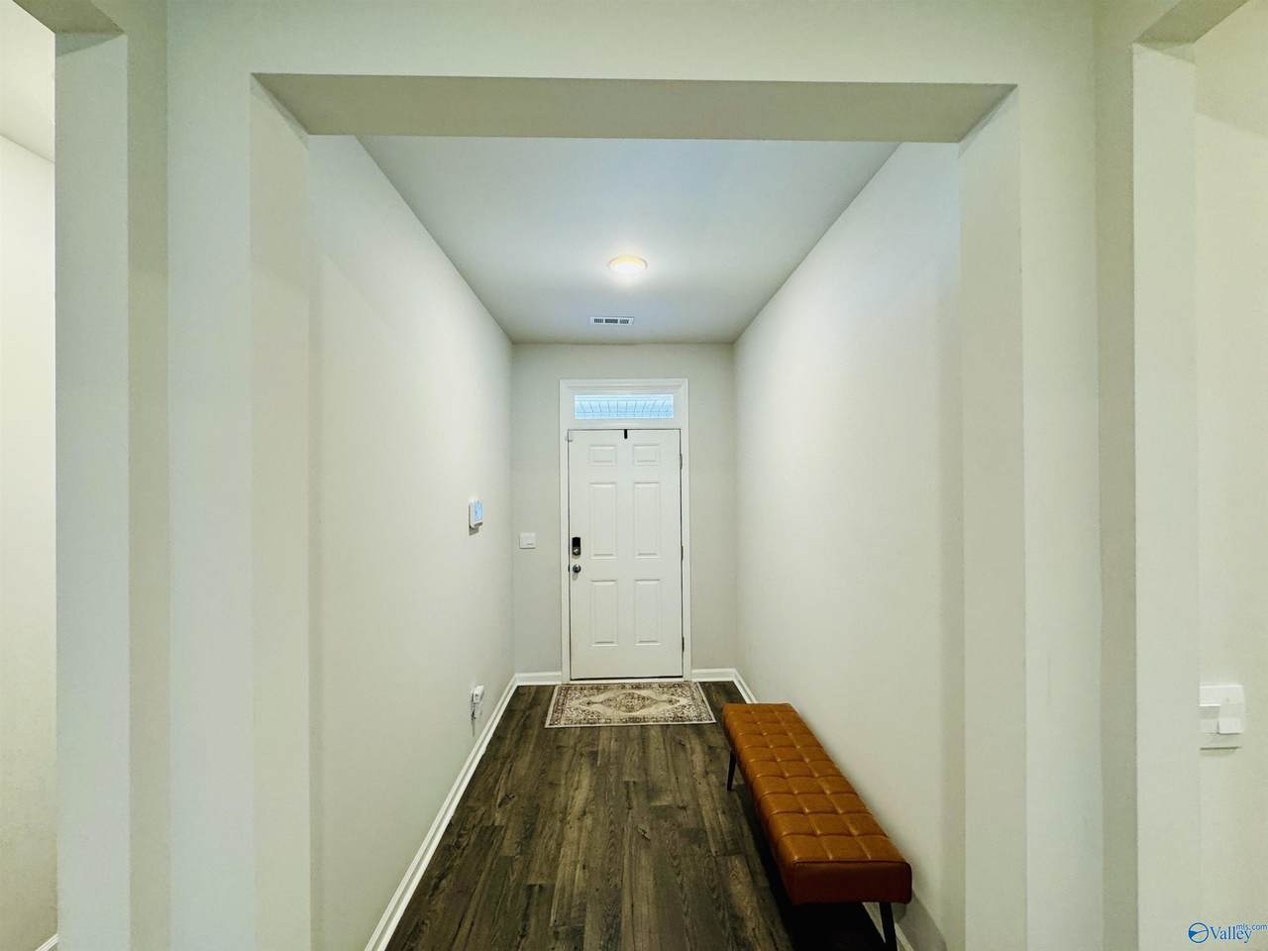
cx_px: 634
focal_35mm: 14
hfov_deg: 102.1
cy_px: 476
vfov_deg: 85.7
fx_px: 513
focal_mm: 2.22
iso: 200
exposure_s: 1/60
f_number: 2.2
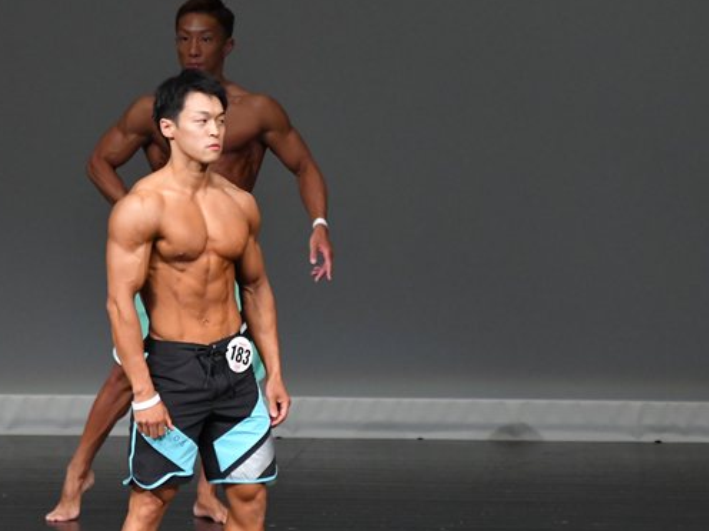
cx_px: 282
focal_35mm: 518
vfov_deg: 2.9
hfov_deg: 3.8
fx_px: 10610
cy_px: 290
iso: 4000
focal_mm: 230
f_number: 5.6
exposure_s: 1/400
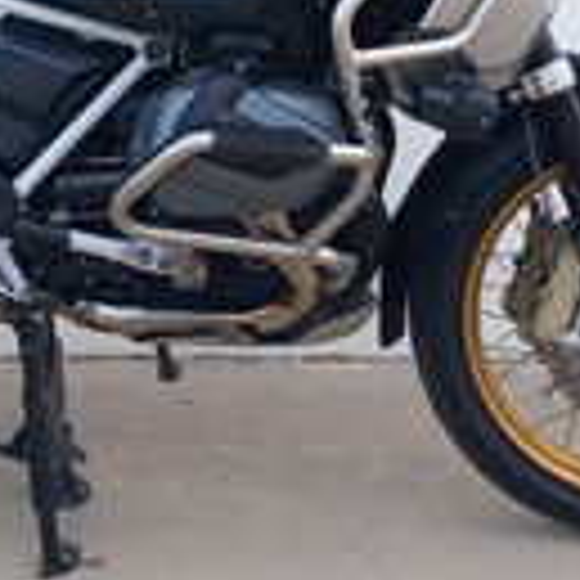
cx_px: 126
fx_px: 1573
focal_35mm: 83
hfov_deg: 20.7
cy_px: -54
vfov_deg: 20.0
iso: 20
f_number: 1.8
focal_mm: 4
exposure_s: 1/170
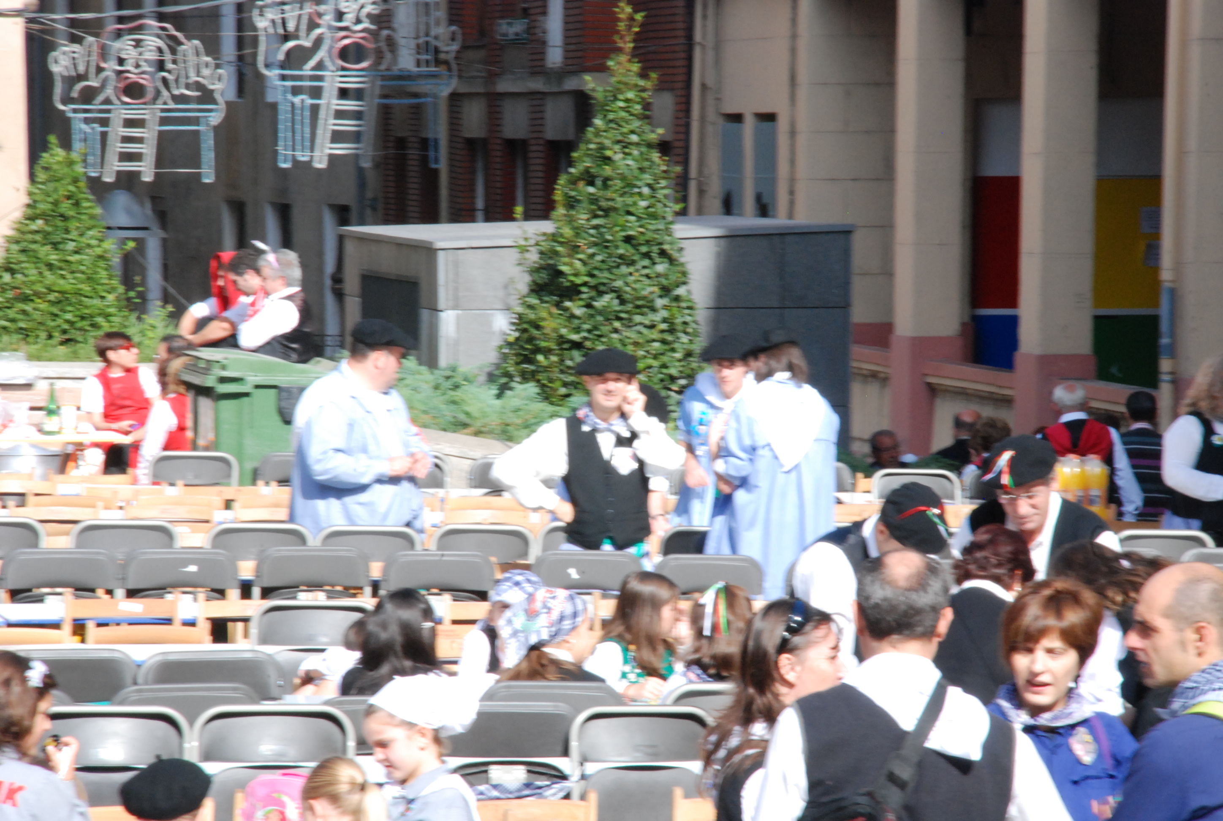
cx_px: 612
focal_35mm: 202
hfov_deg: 10.1
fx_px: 6893
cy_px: 410
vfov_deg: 6.8
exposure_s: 1/30
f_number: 36
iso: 800
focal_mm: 135
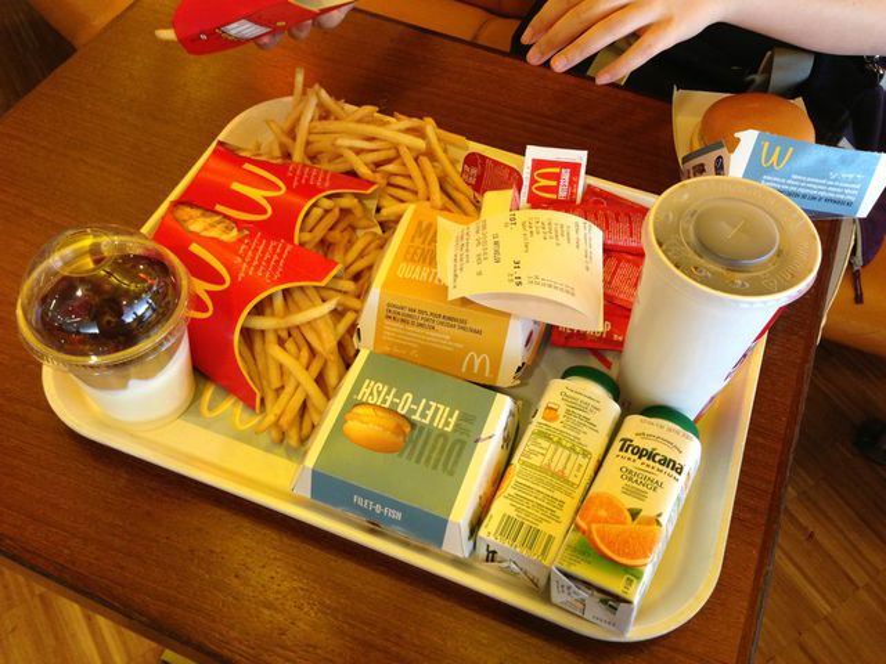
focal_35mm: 33
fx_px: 845
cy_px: 332
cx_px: 443
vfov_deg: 42.9
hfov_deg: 55.4
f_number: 2.4
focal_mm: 4.13
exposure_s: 1/20
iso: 125
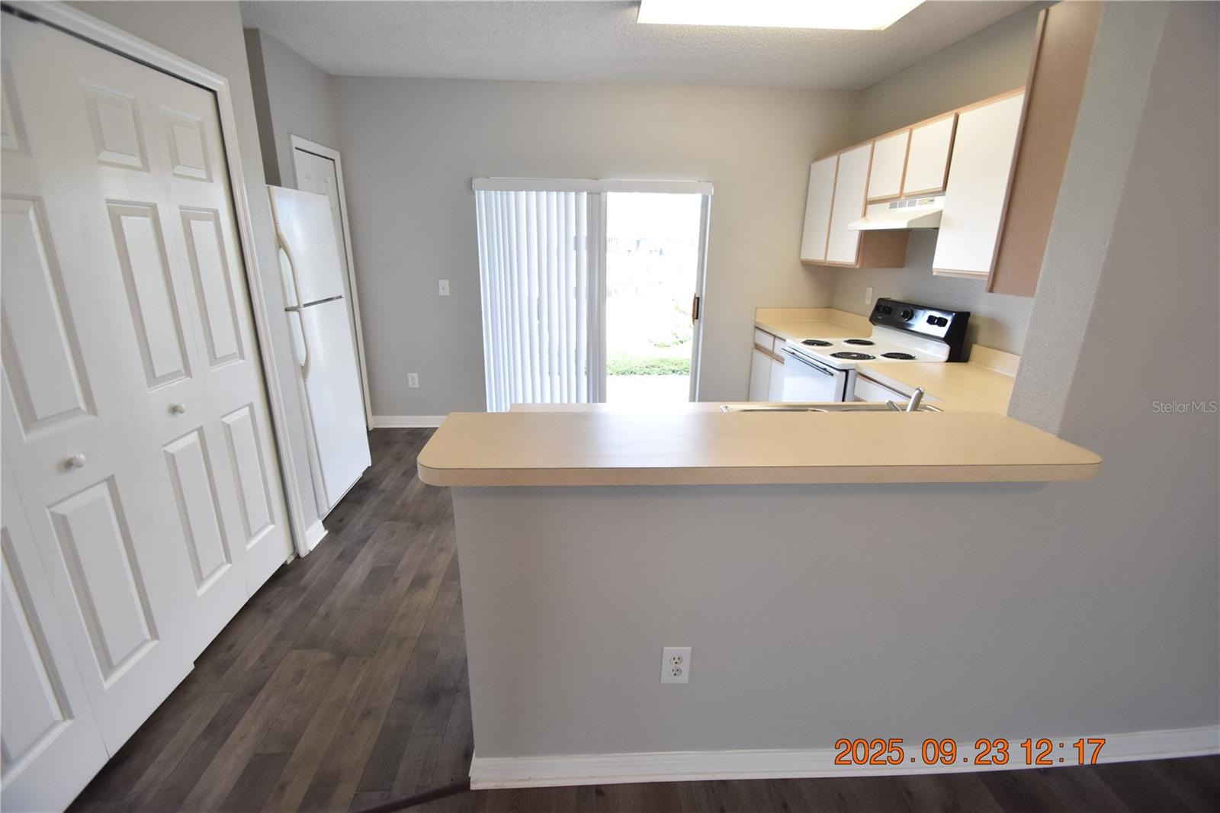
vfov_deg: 77.3
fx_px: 508
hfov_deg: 100.4
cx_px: 610
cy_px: 406
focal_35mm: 15
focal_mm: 10
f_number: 3.5
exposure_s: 1/180
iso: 800
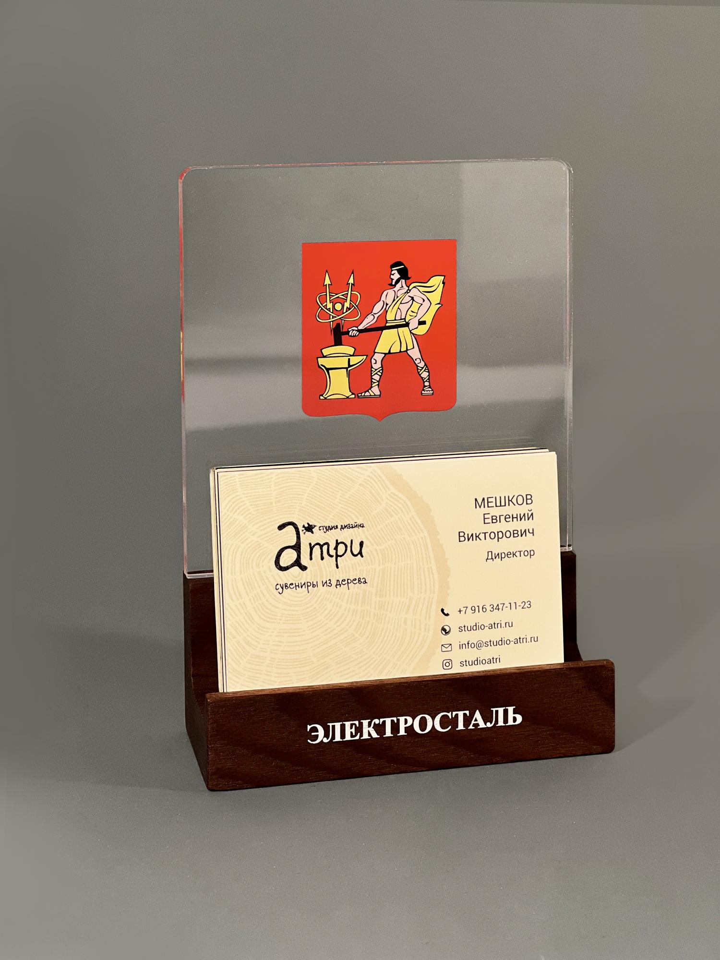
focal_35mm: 77
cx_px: 360
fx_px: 2135
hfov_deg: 19.1
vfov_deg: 25.3
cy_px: 480
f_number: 2.8
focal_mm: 9
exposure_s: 1/14
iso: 640
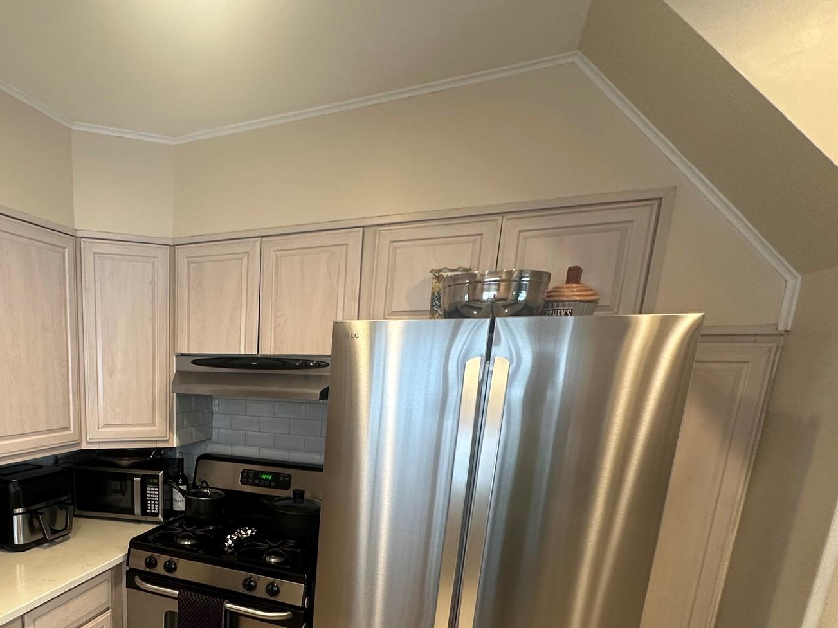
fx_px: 533
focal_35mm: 22
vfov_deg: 57.9
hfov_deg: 71.1
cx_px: 208
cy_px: 473
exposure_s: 1/60
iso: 200
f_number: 2.2
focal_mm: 2.22
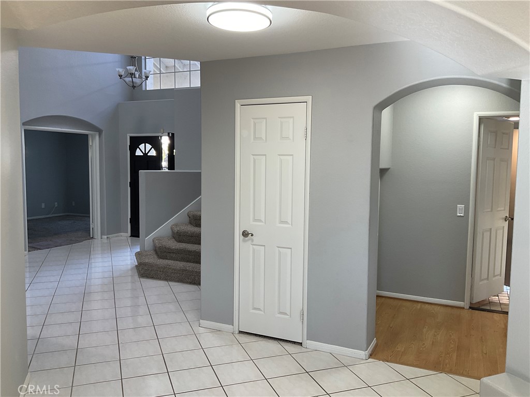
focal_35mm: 29
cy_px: 198
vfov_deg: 48.2
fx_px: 444
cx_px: 265
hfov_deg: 61.7
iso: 40
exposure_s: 1/60
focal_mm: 3
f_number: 1.8
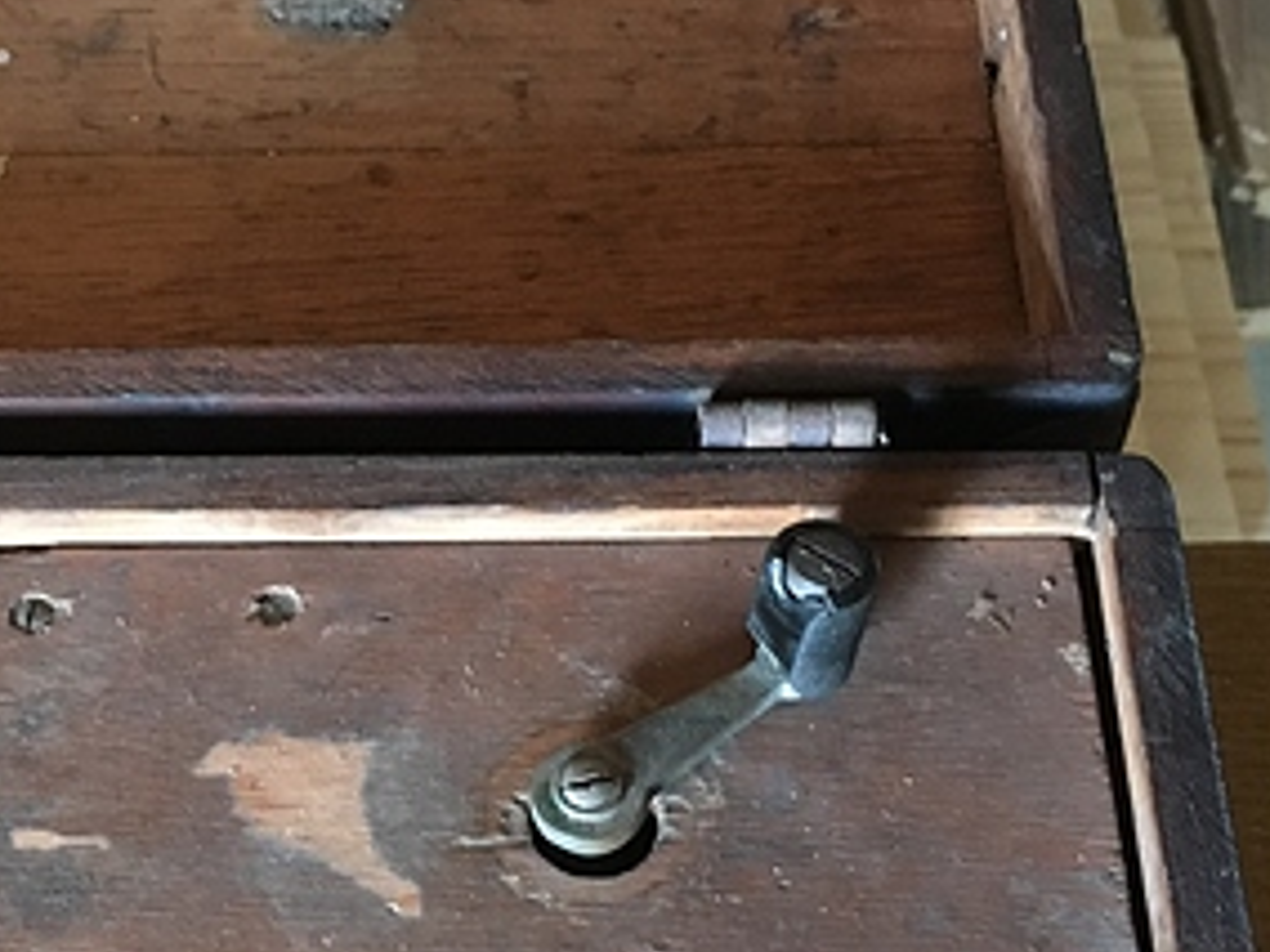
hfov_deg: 28.2
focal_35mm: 68
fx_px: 2495
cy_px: 679
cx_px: 340
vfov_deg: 21.5
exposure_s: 1/17
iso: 200
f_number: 2.2
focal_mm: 4.15
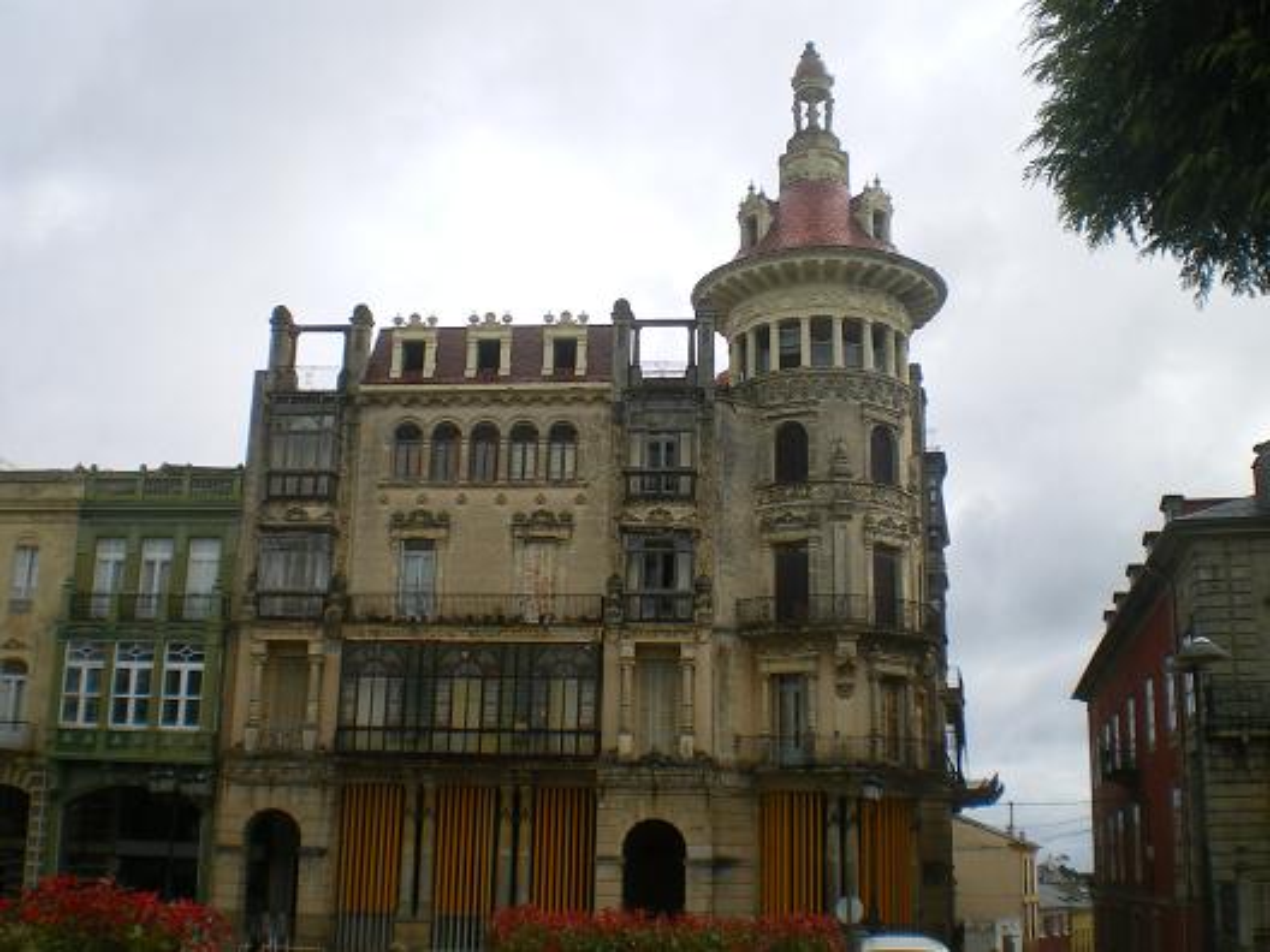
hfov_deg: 49.0
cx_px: 635
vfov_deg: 37.7
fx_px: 1394
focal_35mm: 38
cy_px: 476
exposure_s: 1/320
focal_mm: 6.3
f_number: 4.6
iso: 64
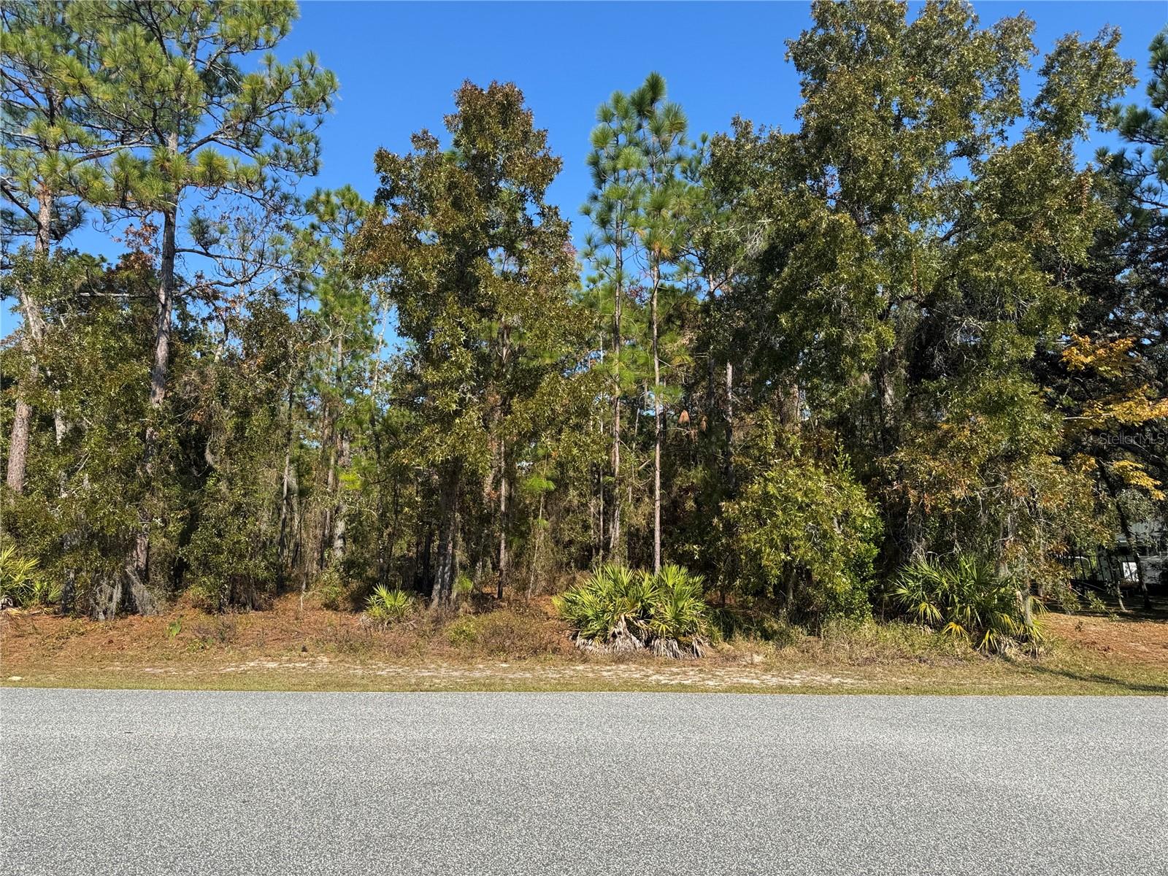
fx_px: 810
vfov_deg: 56.8
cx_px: 584
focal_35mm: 24
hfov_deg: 71.6
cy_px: 438
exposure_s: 1/3096
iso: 80
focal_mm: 6.76
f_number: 1.78
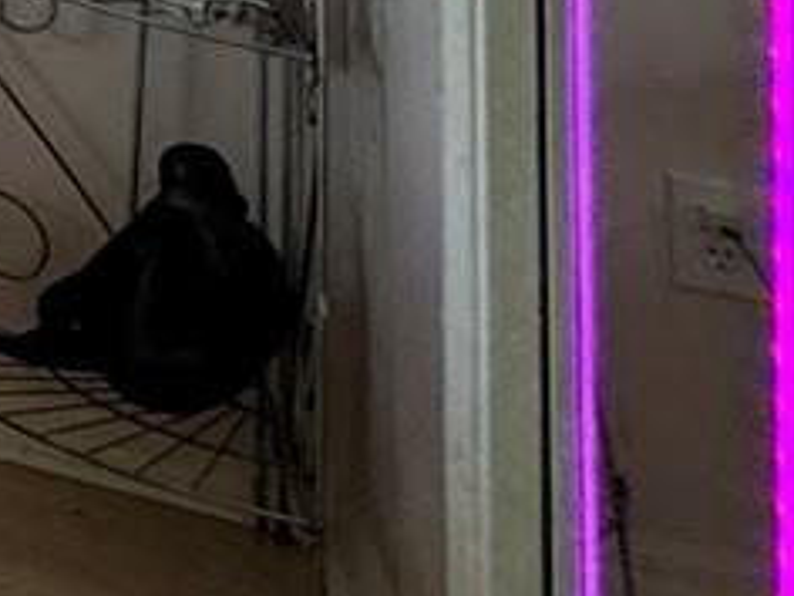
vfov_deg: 13.0
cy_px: -694
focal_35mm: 95
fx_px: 2179
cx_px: -1776
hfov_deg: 10.5
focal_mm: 2.22
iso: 40
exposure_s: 1/120
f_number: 2.2
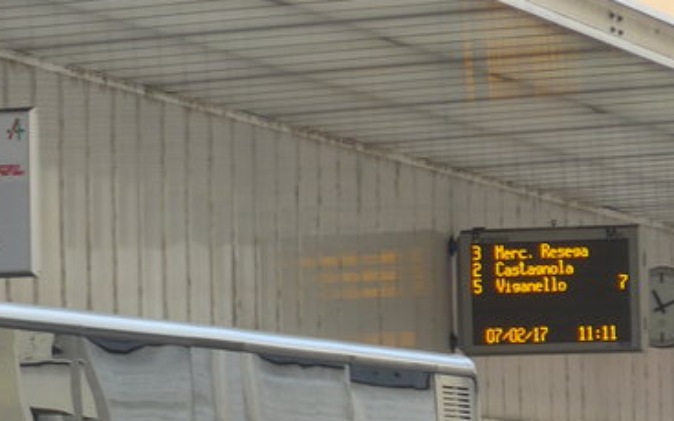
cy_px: 450
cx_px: -244
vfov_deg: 4.2
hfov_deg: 6.7
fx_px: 5713
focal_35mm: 311
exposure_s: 1/100
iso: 80
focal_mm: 18
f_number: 4.6
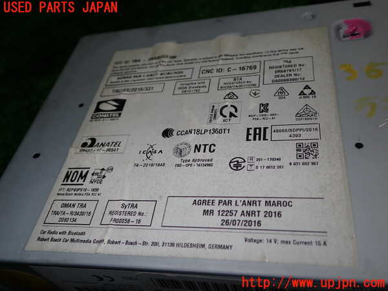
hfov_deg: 56.8
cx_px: 194
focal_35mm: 32
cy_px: 146
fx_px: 359
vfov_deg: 44.2
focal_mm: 5.79
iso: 100
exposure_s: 1/30
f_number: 7.1
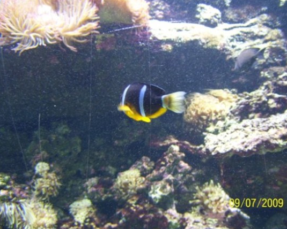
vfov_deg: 39.2
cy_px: 114
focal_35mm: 38
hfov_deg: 47.9
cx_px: 144
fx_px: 323
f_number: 2.7
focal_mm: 6
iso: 160
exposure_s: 1/20
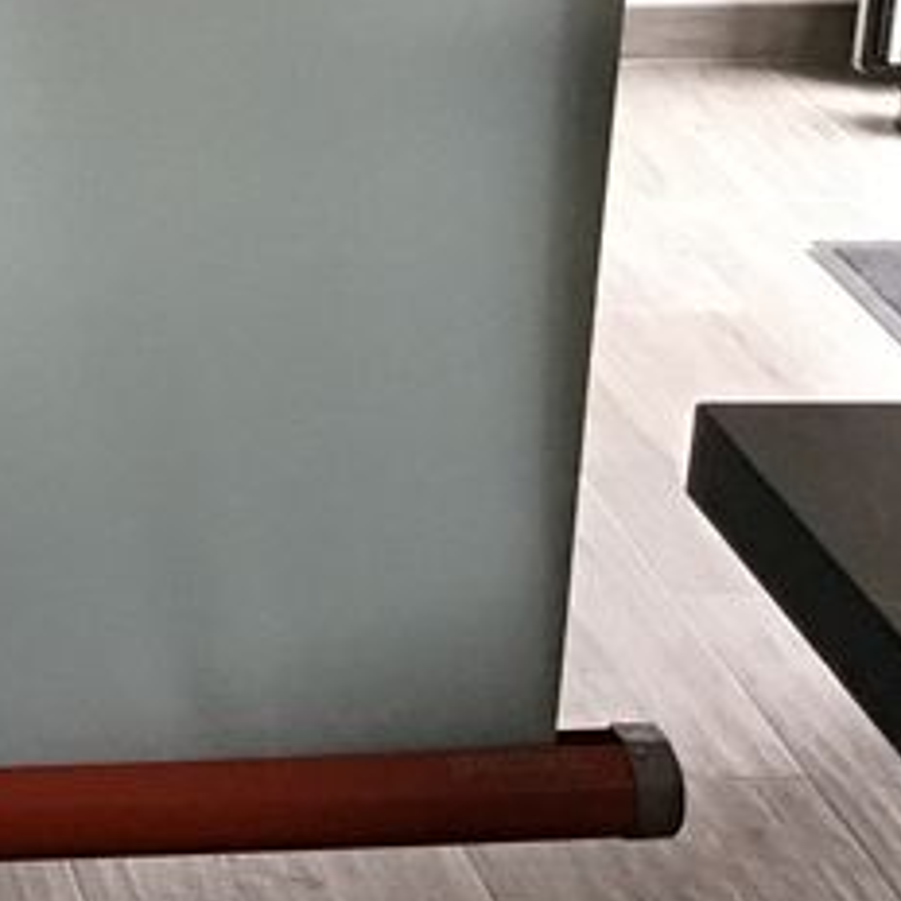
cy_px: -144
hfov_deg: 13.3
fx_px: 3475
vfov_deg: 14.4
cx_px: -718
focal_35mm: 118
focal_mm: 3.3
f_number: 2.4
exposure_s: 1/33
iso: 160
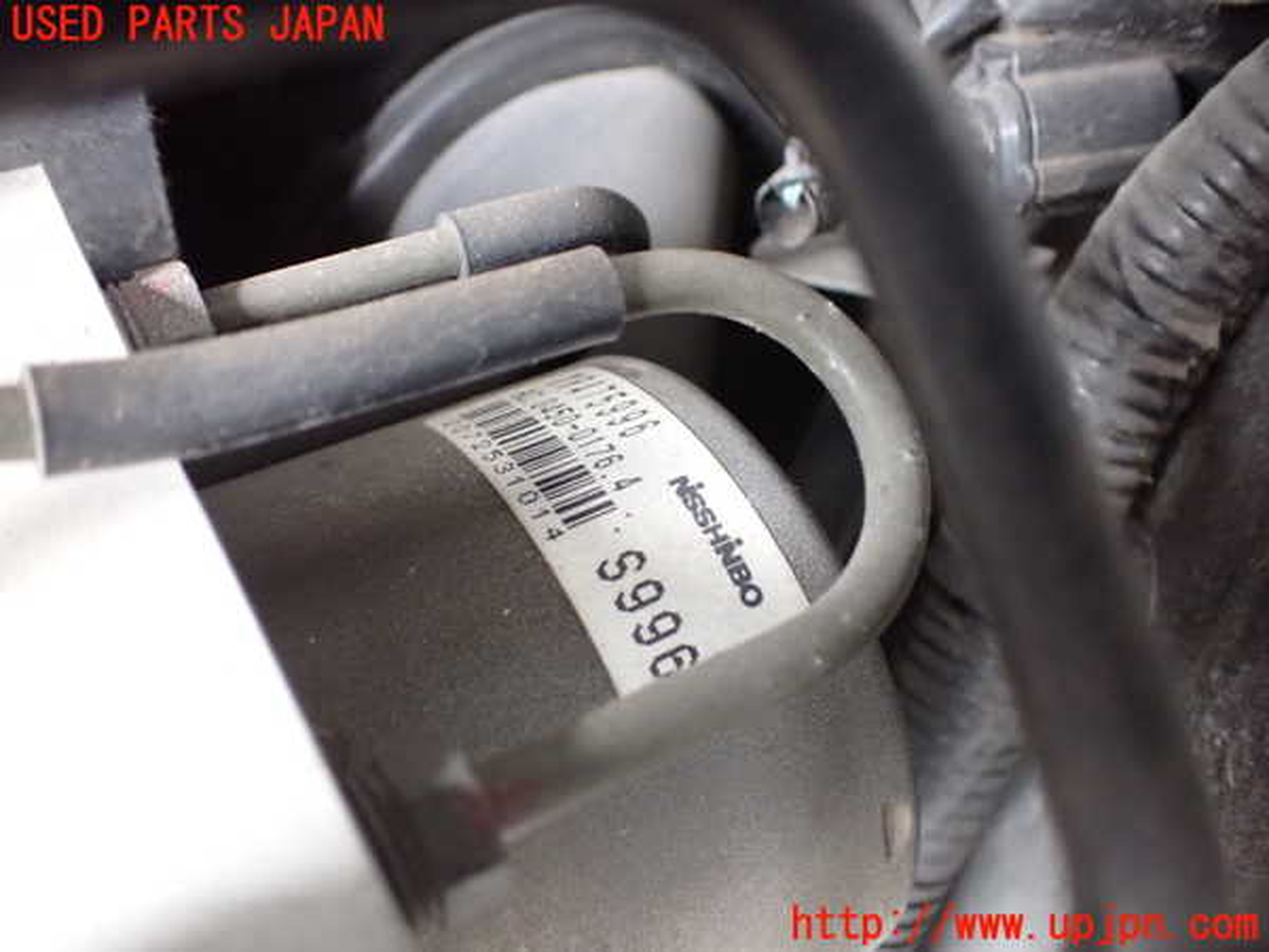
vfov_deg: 46.8
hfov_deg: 60.0
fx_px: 1100
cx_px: 634
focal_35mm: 30
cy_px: 476
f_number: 2.3
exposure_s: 1/30
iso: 1250
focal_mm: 5.4
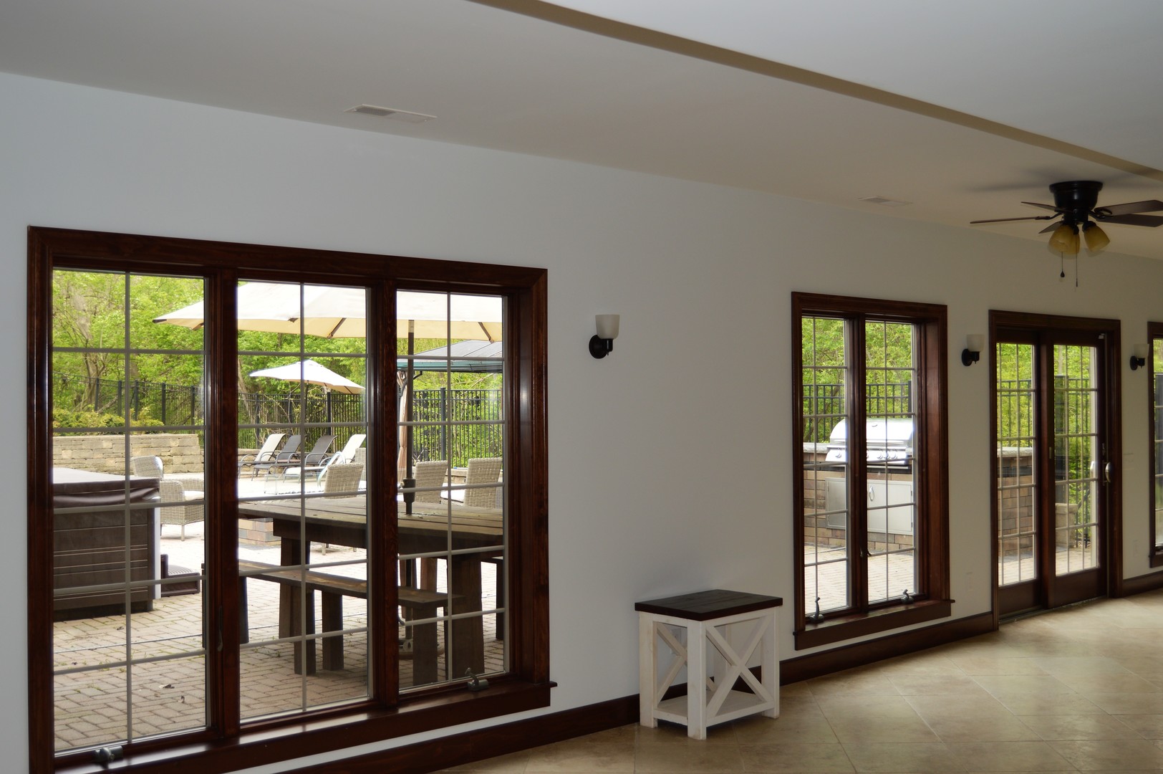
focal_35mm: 39
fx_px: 1259
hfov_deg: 49.6
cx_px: 582
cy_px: 387
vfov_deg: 34.2
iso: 140
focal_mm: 26
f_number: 4
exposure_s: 1/125
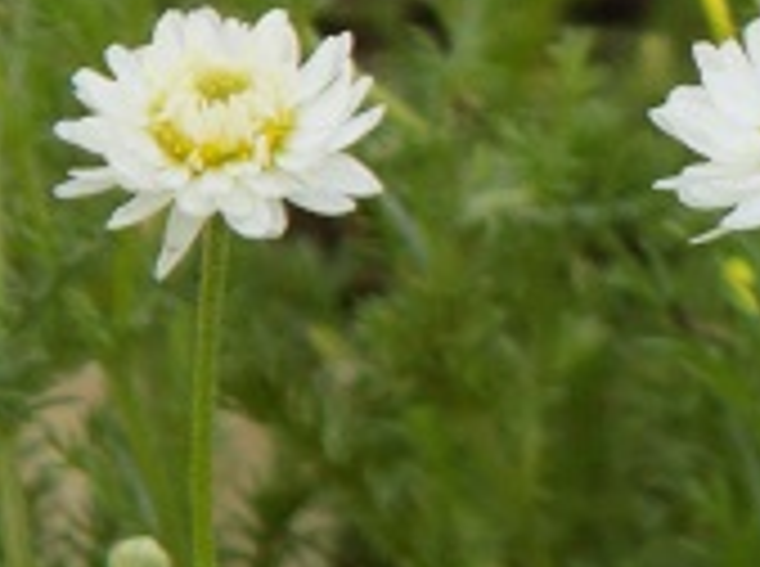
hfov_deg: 1.2
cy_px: 54
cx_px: 859
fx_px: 36500
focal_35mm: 1666
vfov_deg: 0.9
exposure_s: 1/125
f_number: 5.9
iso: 280
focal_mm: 104
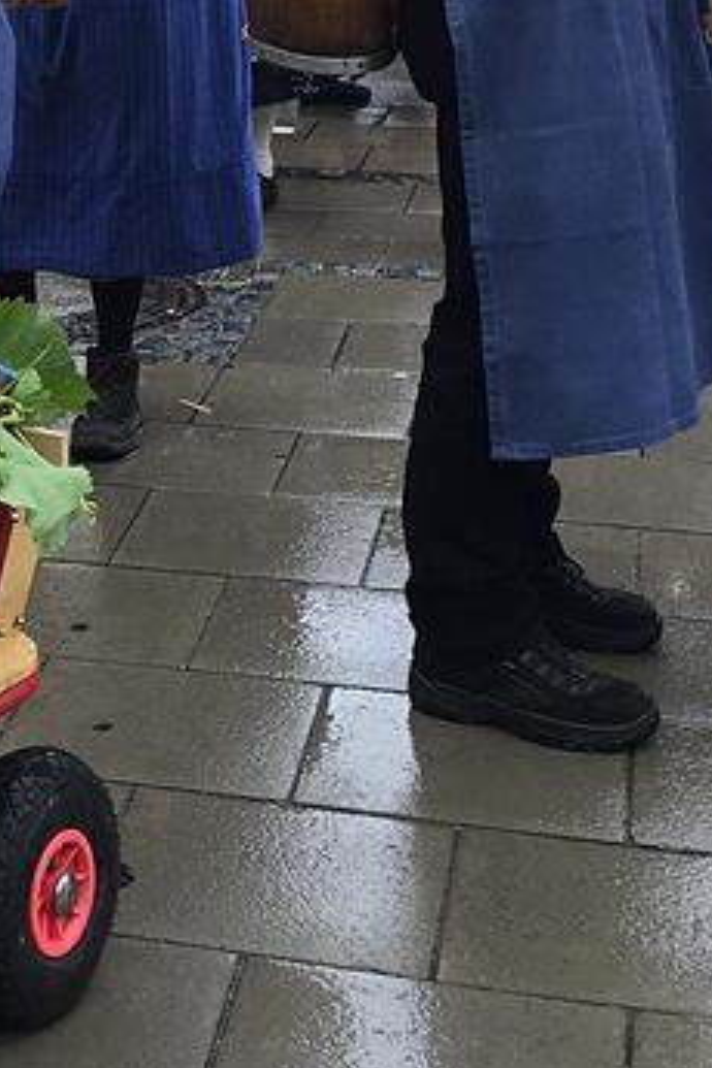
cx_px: -279
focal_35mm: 84
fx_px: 2492
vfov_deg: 23.4
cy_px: 71
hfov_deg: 15.3
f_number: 2.2
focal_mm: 4.15
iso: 32
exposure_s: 1/103
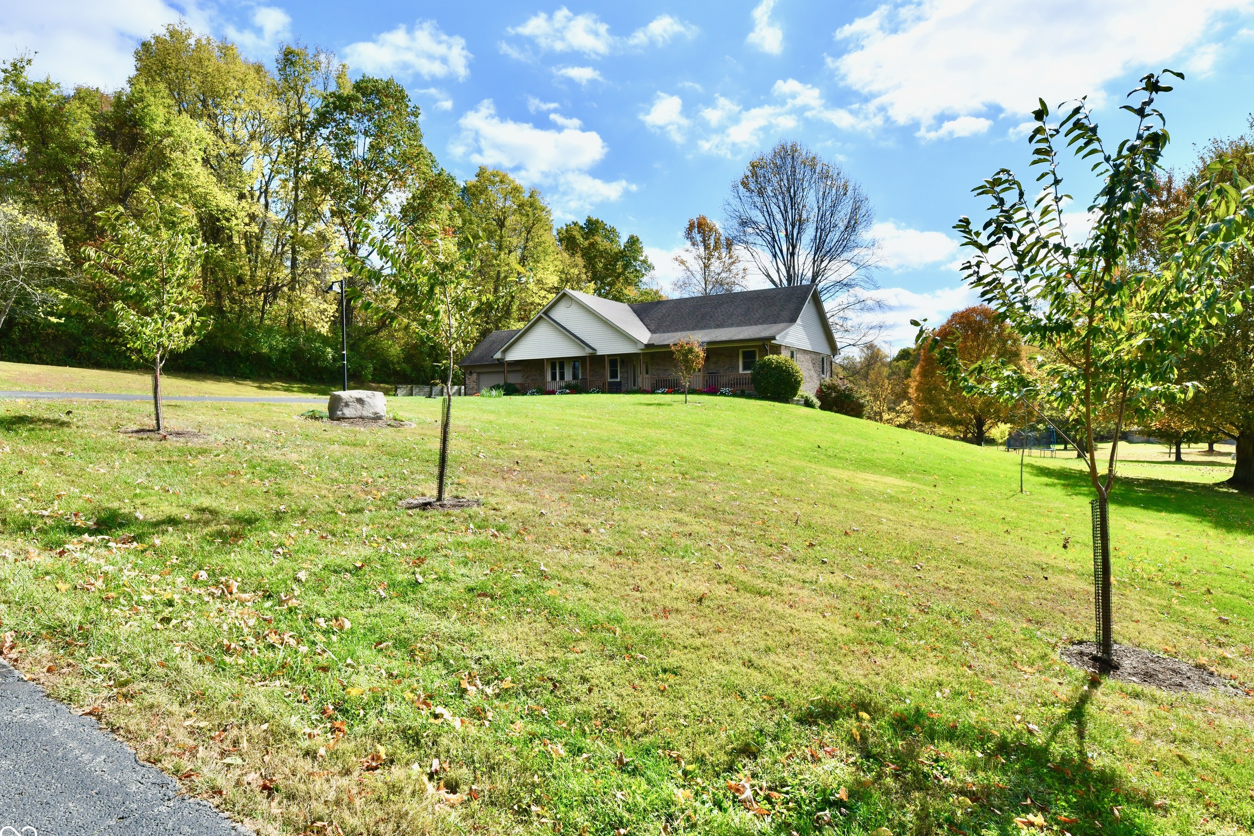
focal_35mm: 20
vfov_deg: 61.9
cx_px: 640
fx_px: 697
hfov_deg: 84.0
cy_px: 424
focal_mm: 19
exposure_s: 1/800
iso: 640
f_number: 14
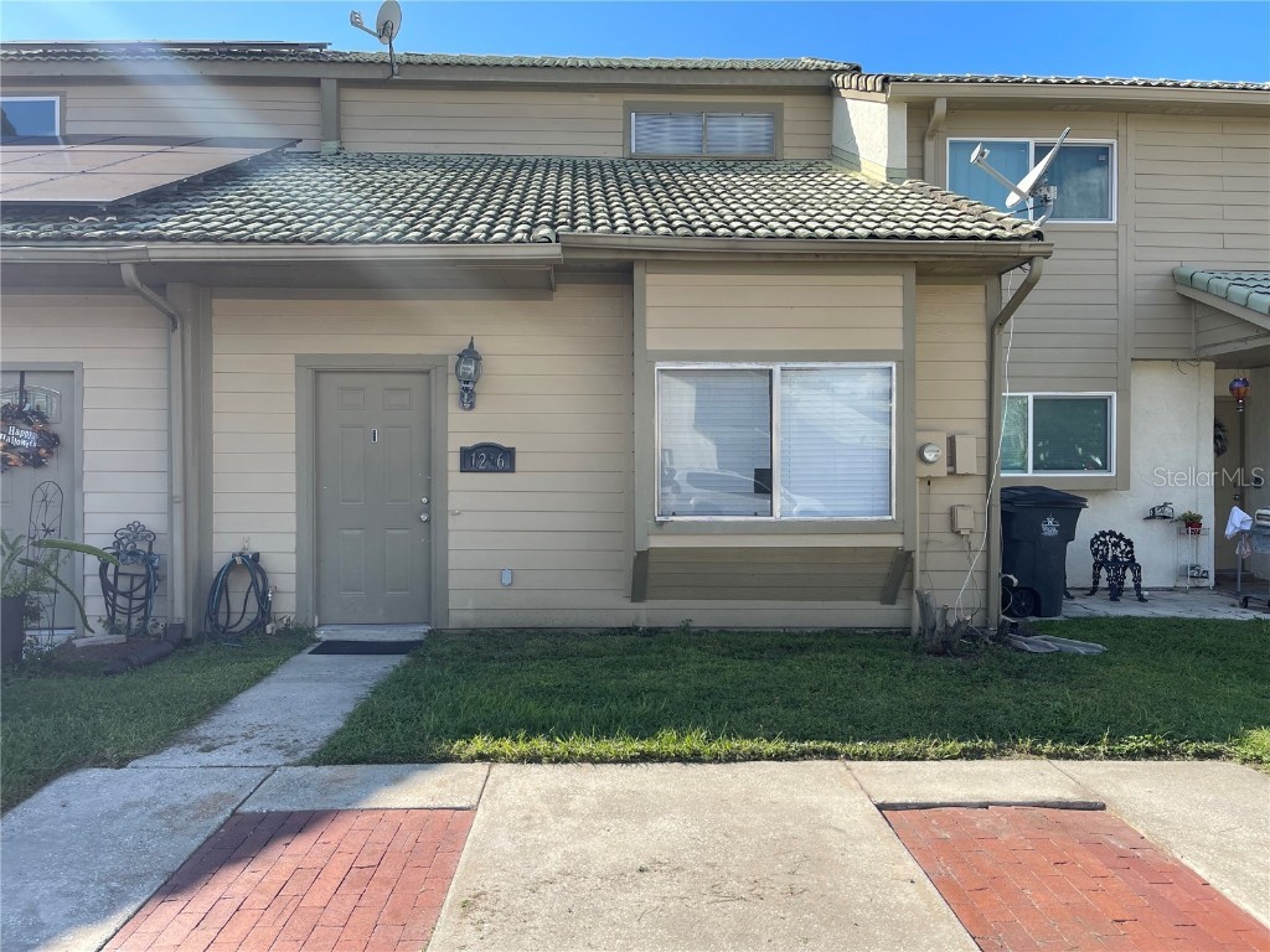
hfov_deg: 69.4
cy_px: 476
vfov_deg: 54.9
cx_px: 635
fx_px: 917
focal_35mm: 25
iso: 32
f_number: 1.6
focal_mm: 5.1
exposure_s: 1/1689
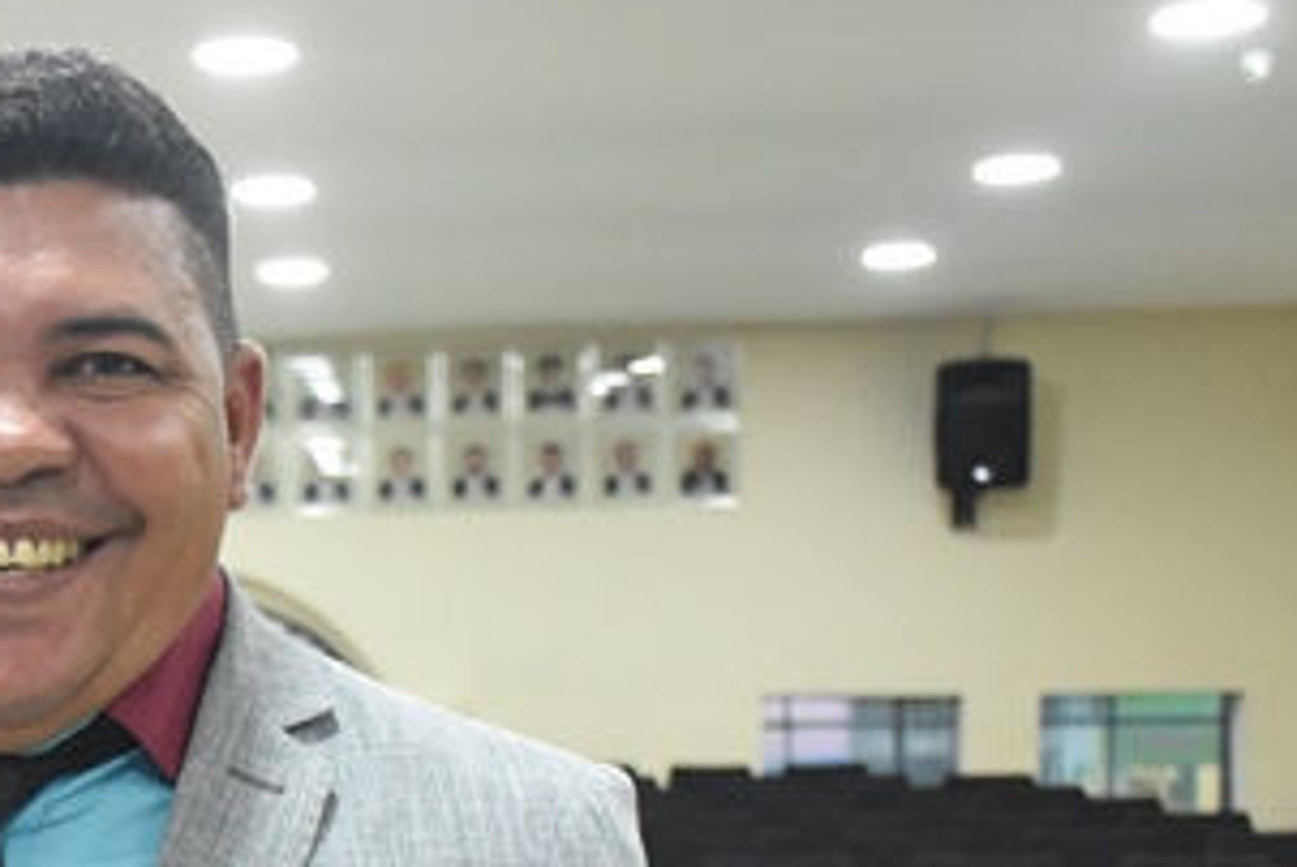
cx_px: 77
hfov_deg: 26.5
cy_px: 822
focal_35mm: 73
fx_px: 2635
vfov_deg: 18.3
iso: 4000
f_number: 5
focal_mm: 23
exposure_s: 1/100
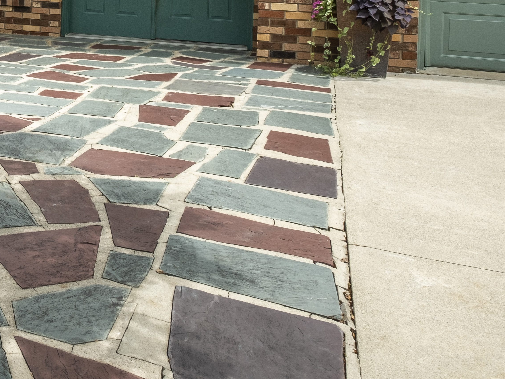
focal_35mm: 50
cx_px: -98
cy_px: -30
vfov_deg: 26.9
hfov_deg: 31.9
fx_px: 729
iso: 160
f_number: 7.1
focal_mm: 12.6
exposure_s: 1/250
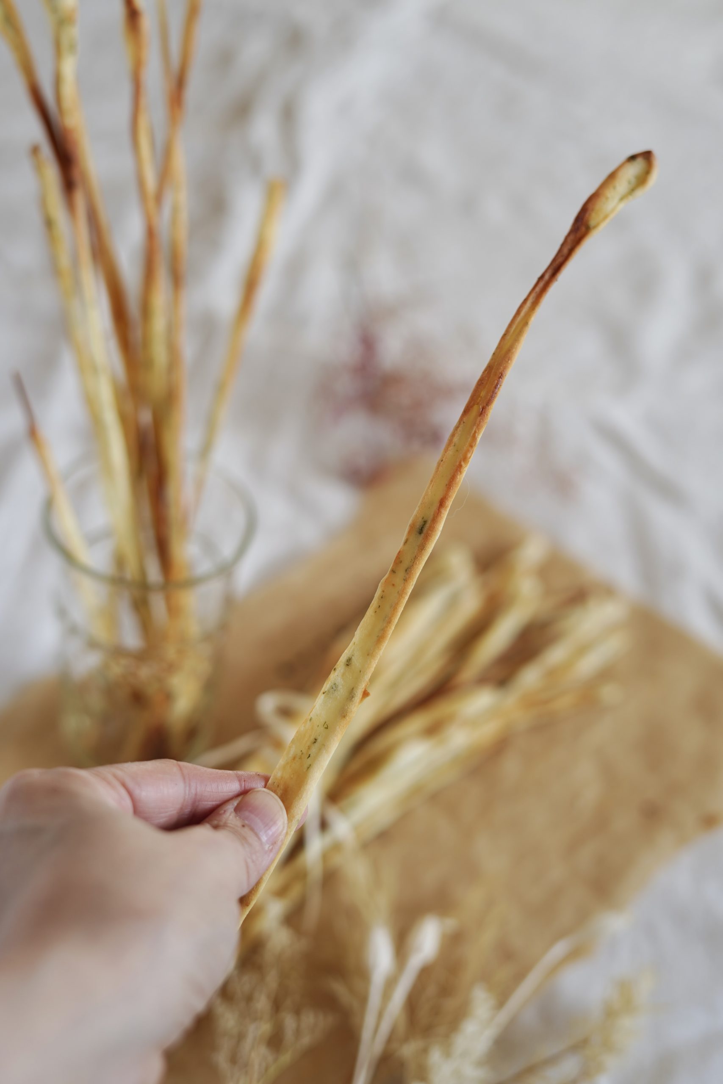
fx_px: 1506
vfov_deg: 39.6
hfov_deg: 27.0
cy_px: 542
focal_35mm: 50
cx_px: 362
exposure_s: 1/80
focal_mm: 50
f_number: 3.2
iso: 100
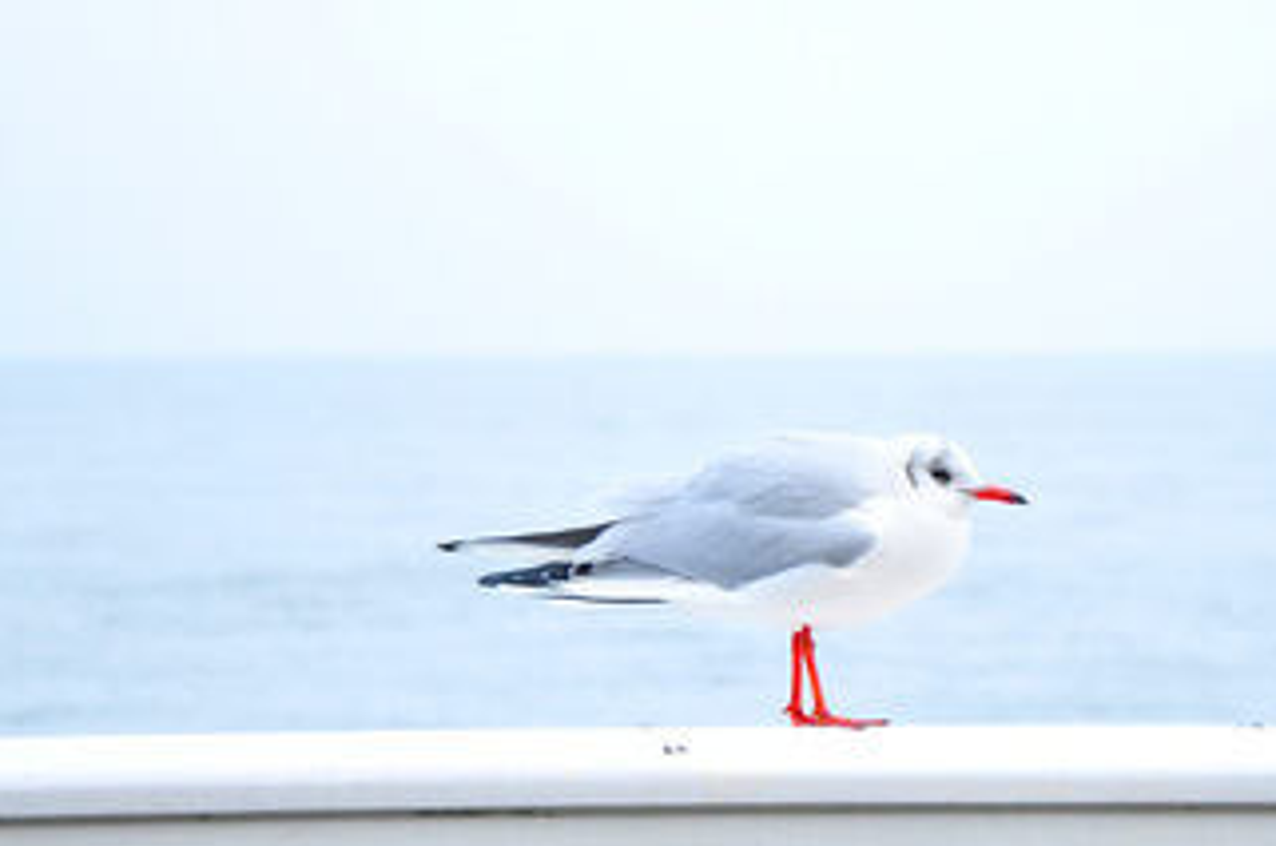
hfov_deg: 14.2
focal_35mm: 145
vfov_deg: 9.4
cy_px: 274
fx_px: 5132
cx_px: 827
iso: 320
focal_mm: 62
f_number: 5.3
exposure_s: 1/100
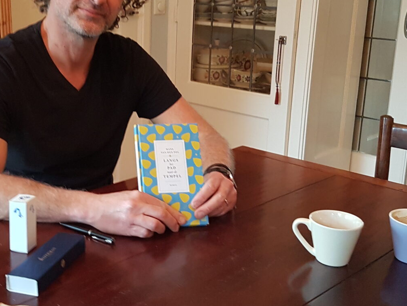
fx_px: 623
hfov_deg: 35.8
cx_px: 132
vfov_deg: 27.5
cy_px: 119
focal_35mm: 53
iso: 250
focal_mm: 4.2
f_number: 1.7
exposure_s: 1/14
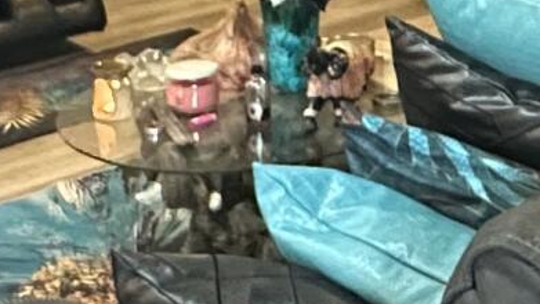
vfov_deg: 10.1
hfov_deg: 18.1
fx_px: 1675
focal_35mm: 117
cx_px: 446
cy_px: -124
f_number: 2.2
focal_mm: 2.22
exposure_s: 1/40
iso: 1250
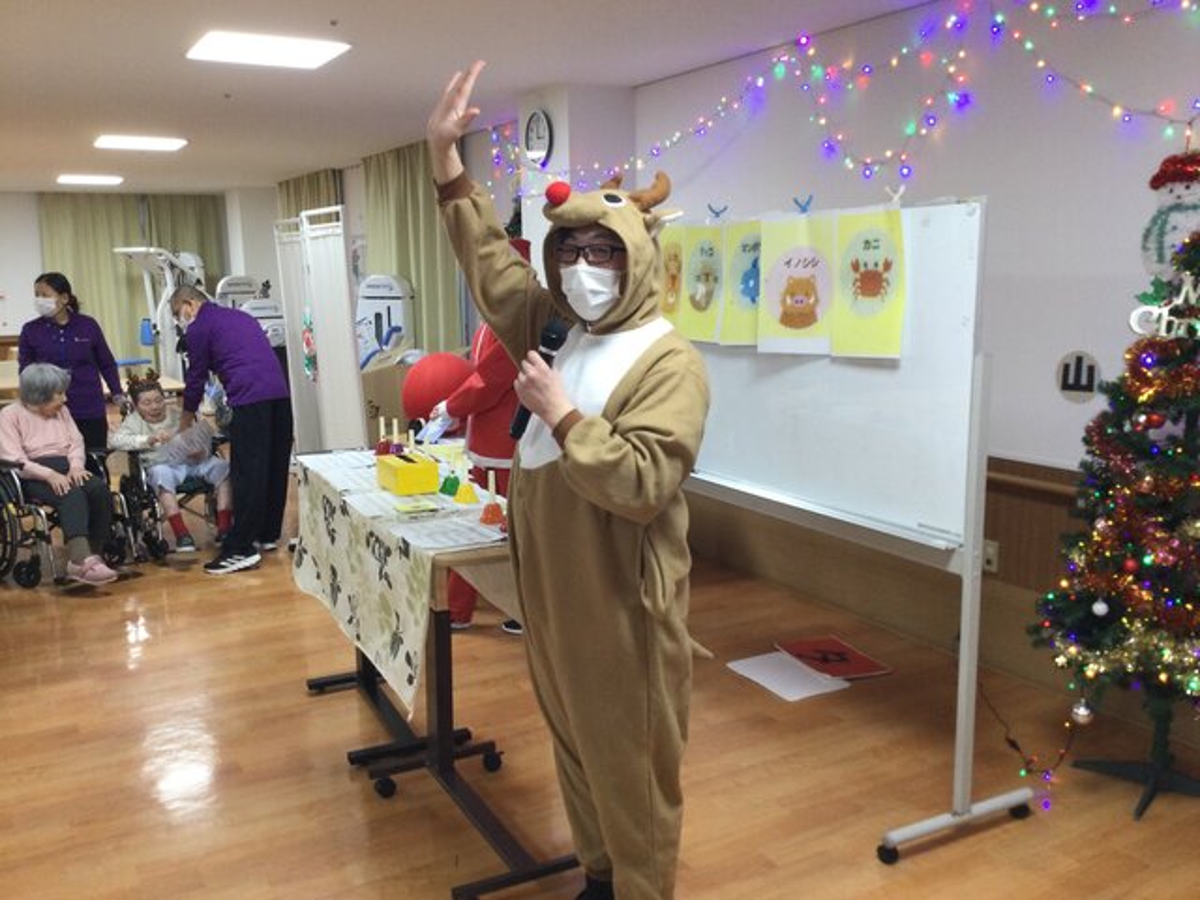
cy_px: 450
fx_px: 1075
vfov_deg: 45.4
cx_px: 600
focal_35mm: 31
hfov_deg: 58.4
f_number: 2.4
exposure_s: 1/30
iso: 50
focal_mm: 3.3
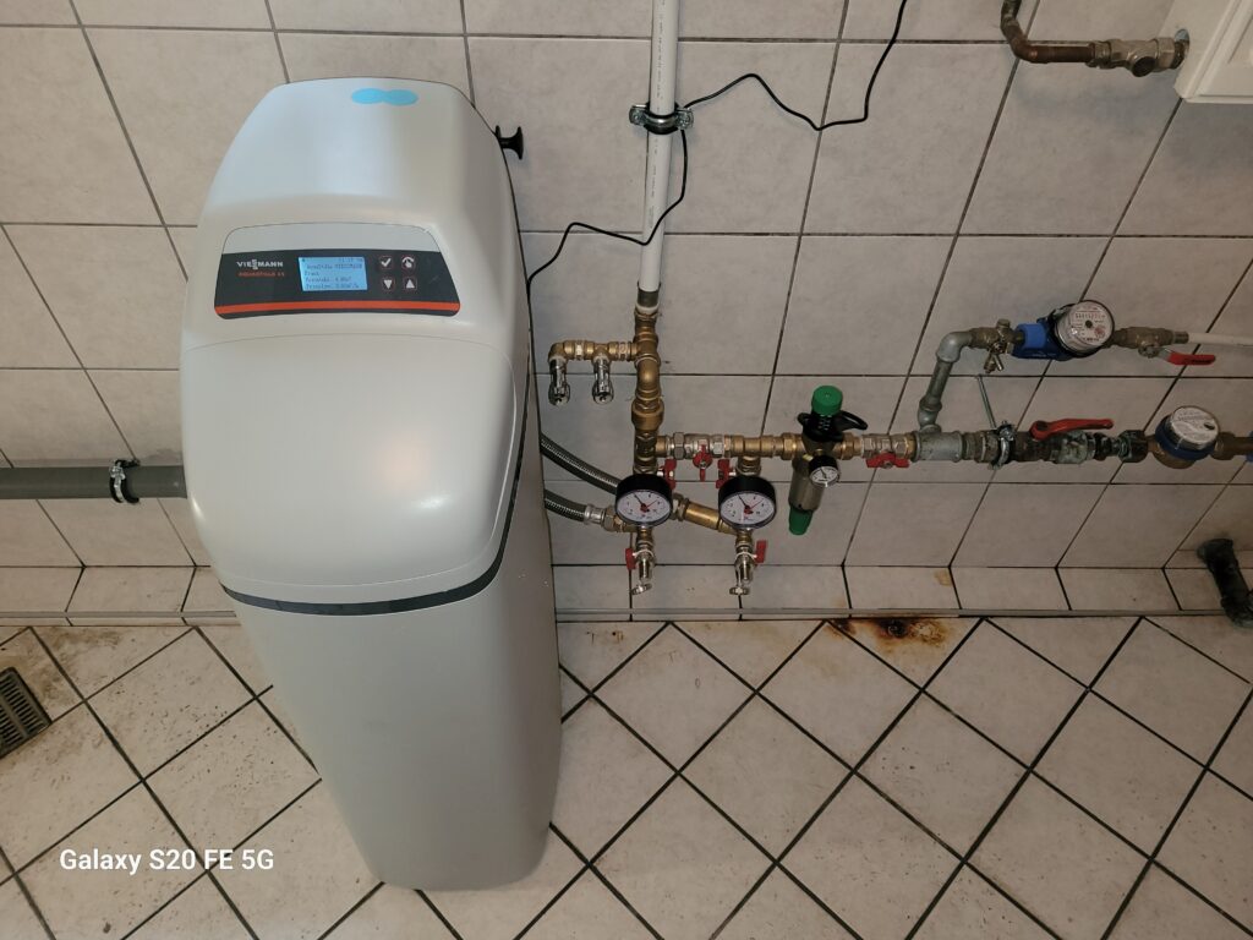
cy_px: 470
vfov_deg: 53.1
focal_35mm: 26
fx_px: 941
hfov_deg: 67.3
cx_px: 626
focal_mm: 5.4
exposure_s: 1/25
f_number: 1.8
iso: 100
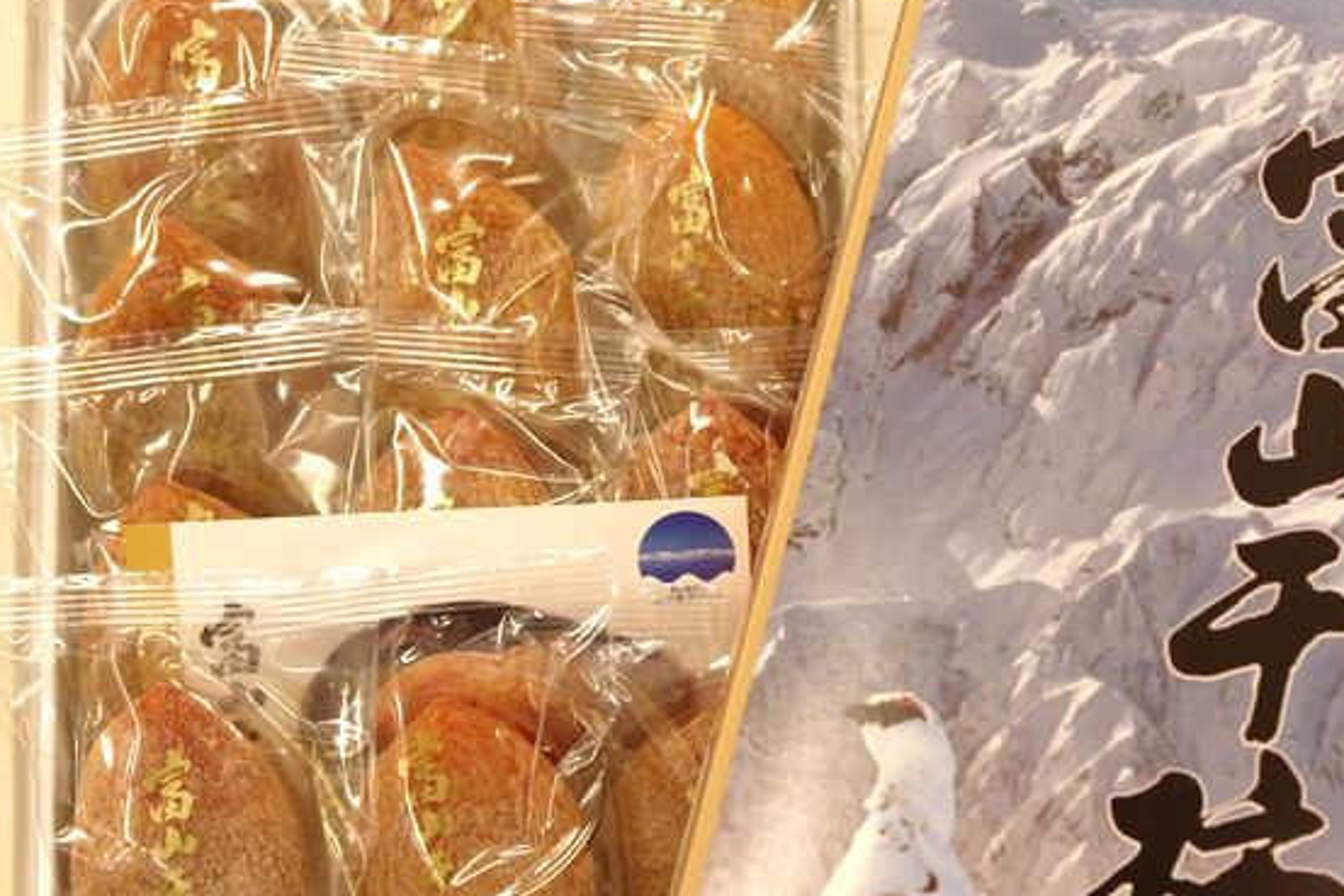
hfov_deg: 21.4
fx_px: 3547
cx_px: 783
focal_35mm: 95
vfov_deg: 14.4
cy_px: 472
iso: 800
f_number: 4
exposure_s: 1/100
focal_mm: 50
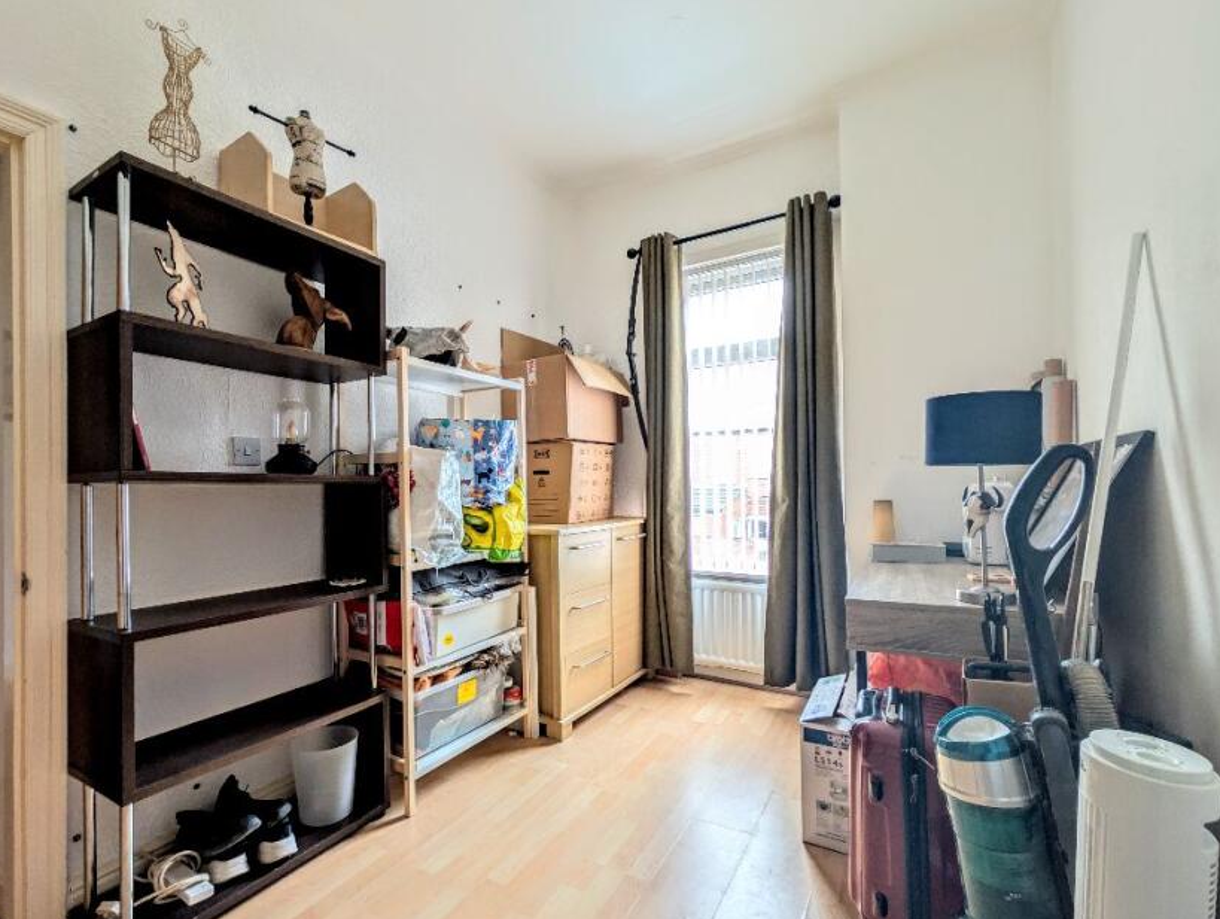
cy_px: 476
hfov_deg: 97.8
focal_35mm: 15
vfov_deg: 81.9
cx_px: 557
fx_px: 530
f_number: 1.7
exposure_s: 1/42.9
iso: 77
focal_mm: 2.02
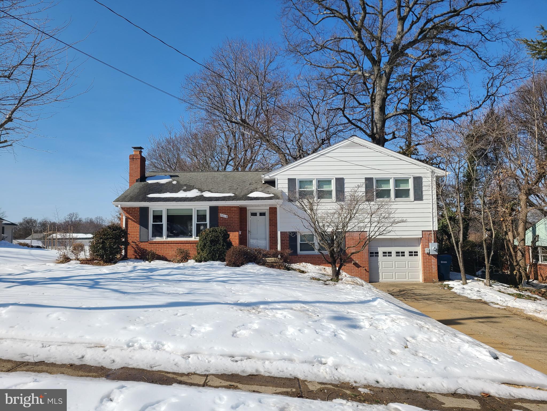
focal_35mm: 26
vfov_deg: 53.1
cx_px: 274
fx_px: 411
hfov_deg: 67.3
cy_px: 206
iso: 40
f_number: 1.8
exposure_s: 1/3168
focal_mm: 5.4
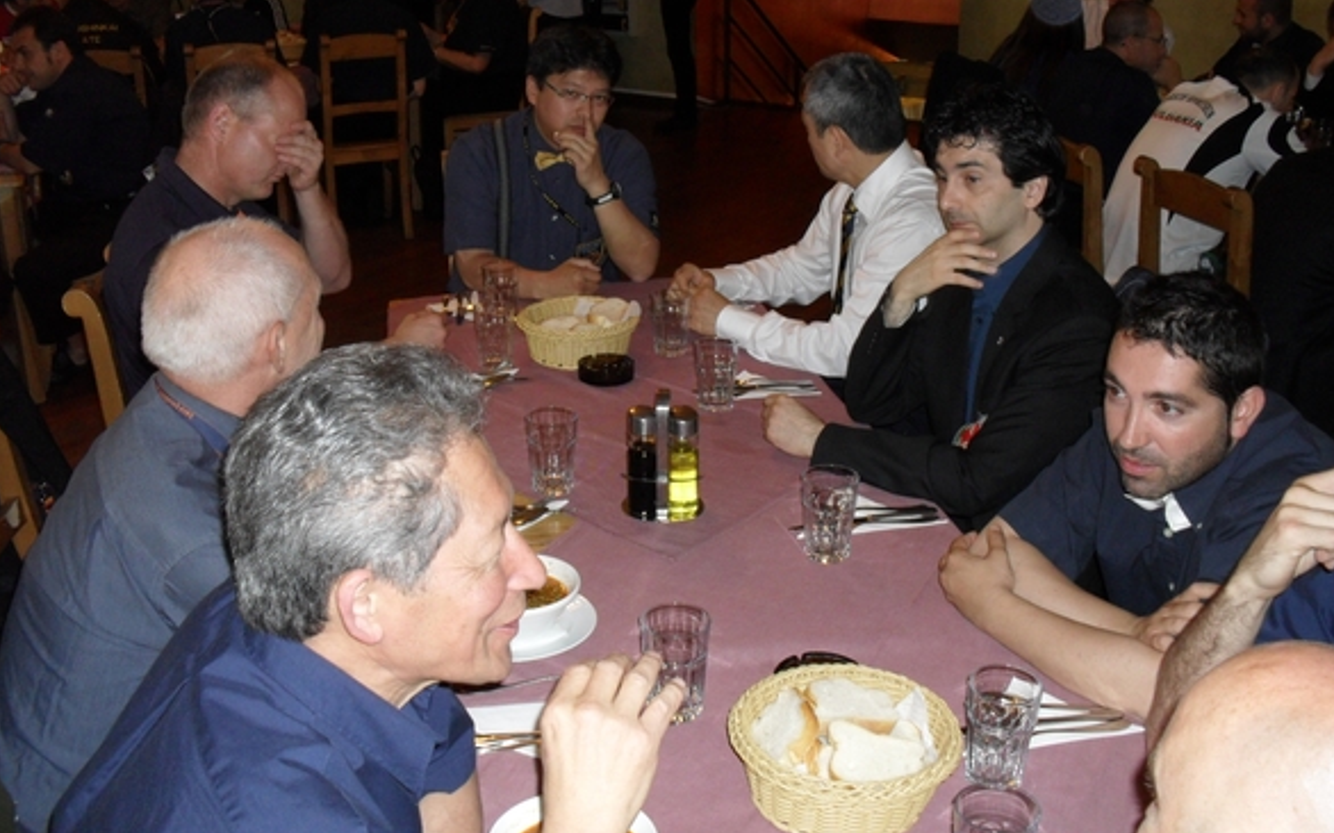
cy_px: 355
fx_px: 1381
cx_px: 674
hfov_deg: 51.6
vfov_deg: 33.5
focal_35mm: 38
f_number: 3.2
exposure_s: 1/45
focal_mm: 6.3
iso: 200
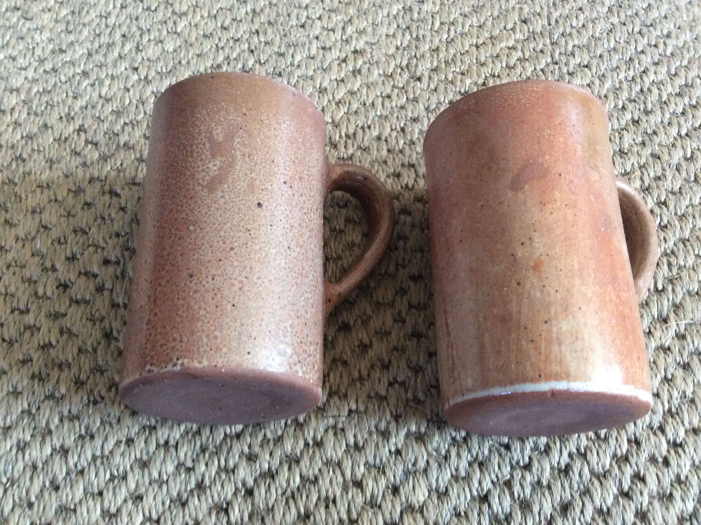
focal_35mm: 33
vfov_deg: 42.9
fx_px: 668
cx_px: 353
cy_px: 259
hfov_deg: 55.4
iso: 200
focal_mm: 3.3
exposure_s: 1/25
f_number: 2.4
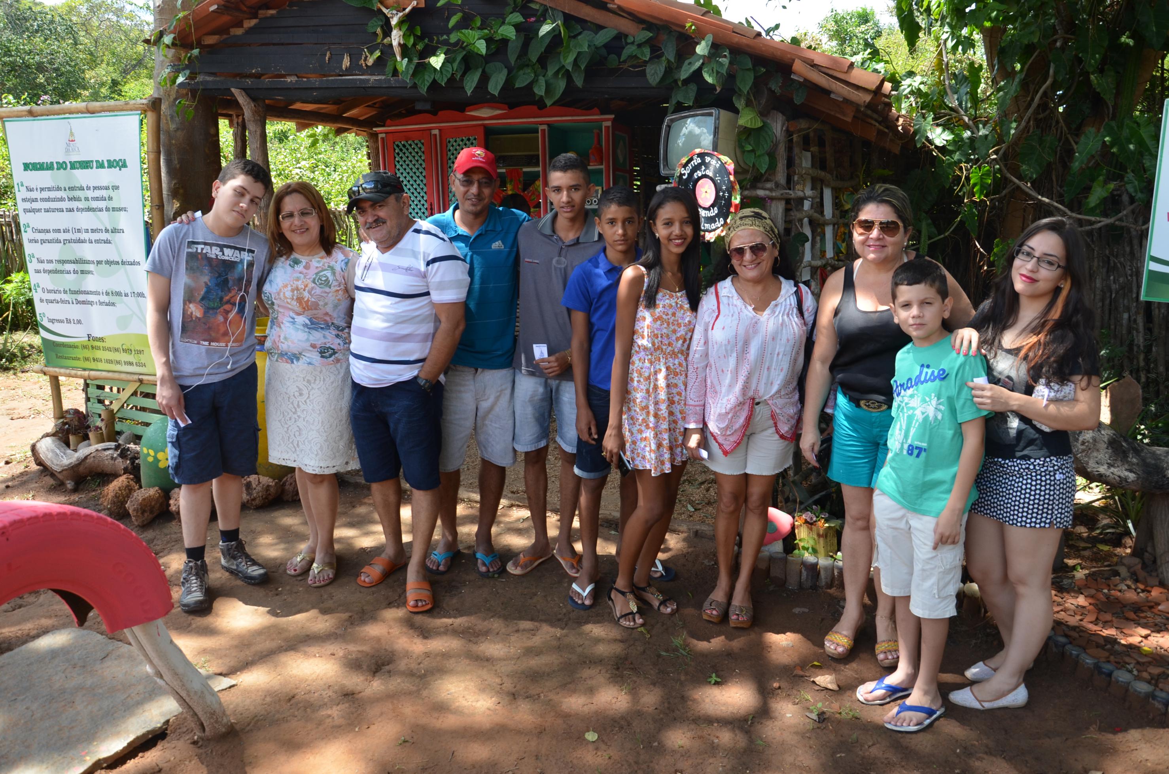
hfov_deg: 67.5
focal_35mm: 27
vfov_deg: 47.7
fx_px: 875
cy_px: 387
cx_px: 584
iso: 200
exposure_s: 1/160
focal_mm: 18
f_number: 6.3
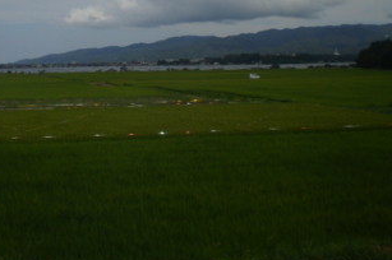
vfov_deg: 24.2
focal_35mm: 55
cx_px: 129
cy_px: 52
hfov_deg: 35.9
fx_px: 598
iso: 64
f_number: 4.6
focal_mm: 6.3
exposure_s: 1/2000
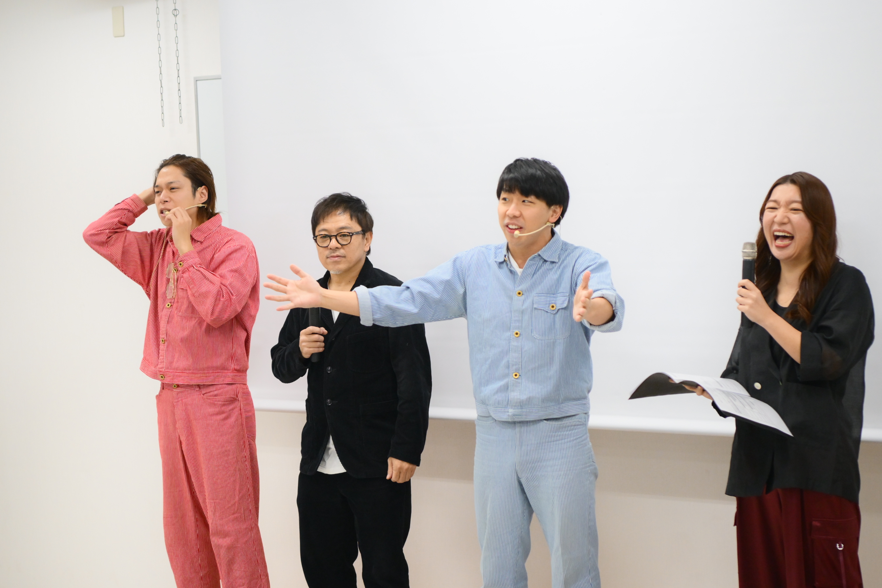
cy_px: 294
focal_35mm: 105
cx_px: 441
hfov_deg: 19.5
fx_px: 2572
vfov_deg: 13.0
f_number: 3.5
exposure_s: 1/250
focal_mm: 70
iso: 2000
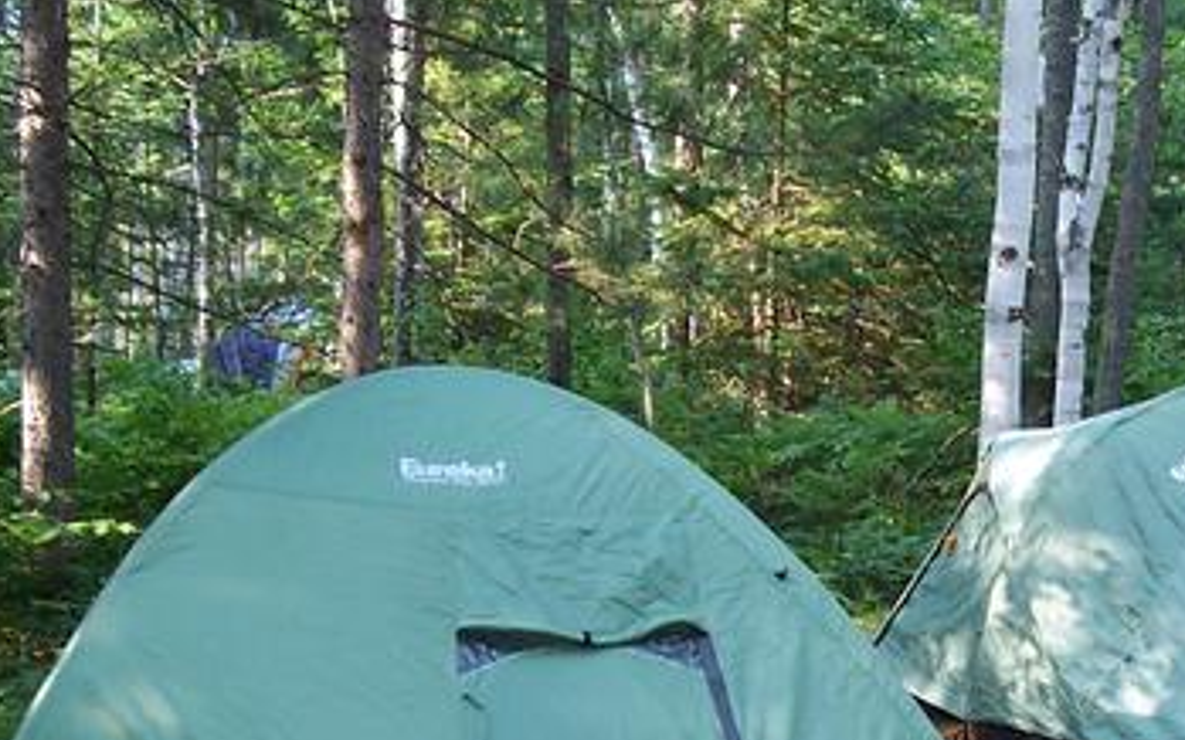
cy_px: 631
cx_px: 958
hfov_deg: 28.0
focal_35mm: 72
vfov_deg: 17.9
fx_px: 2325
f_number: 2.8
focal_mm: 5.6
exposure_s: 1/125
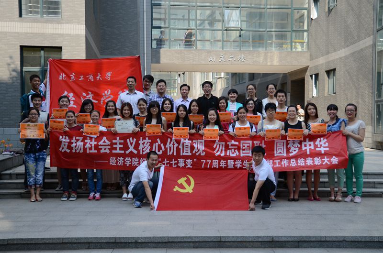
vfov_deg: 31.7
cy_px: 126
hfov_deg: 46.5
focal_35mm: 42
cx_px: 192
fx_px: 446
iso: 200
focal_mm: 28
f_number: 4.2
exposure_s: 1/500
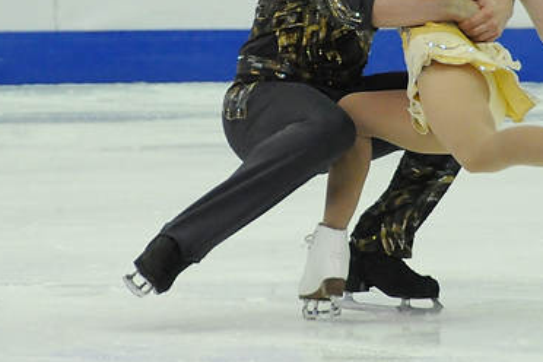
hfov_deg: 3.2
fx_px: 9728
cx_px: 388
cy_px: 45
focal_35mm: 645
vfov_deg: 2.1
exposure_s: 1/1000
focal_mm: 200
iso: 3200
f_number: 5.6
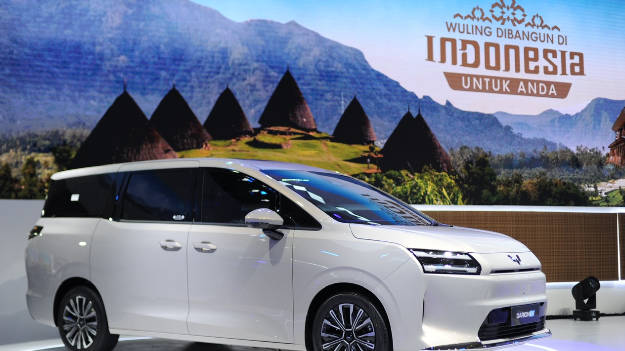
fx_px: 878
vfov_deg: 22.6
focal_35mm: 53
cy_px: 194
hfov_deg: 39.2
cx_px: 310
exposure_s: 1/640
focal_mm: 50
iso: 320
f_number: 2.2
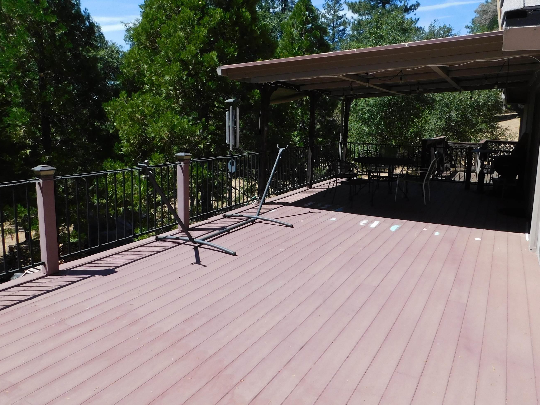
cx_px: 292
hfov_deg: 65.2
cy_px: 178
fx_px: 421
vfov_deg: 51.2
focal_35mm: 27
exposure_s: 1/1250
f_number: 3
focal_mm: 4
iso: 125
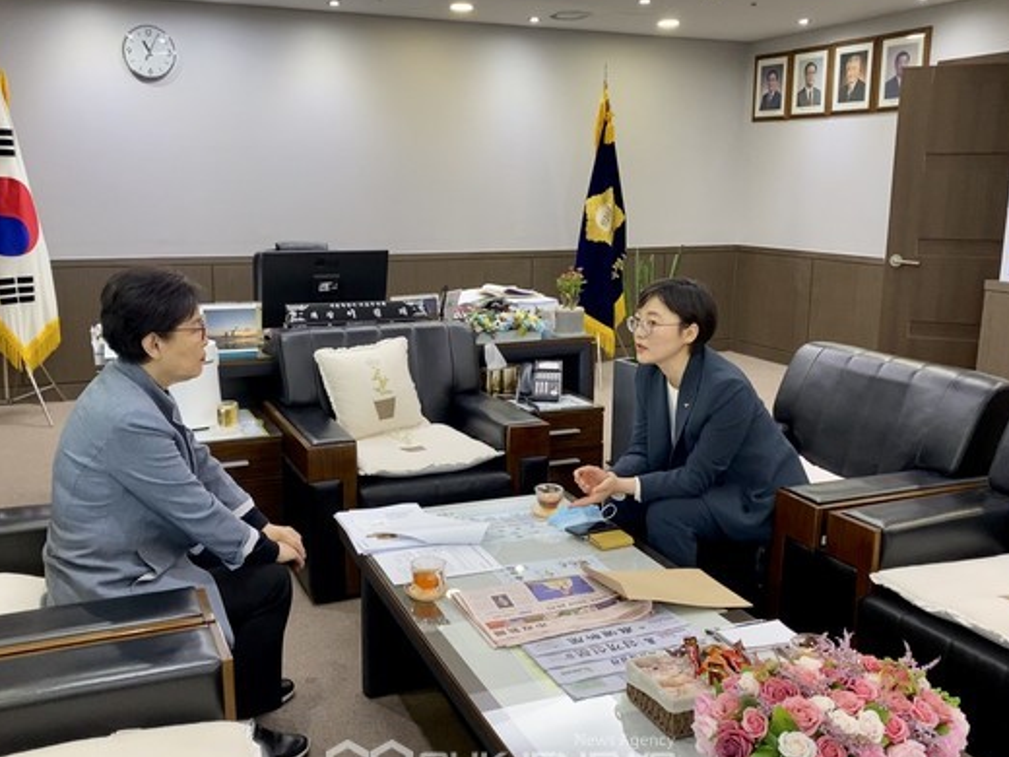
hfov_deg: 59.9
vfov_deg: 46.8
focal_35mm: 30
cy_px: 380
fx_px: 874
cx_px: 472
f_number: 1.8
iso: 125
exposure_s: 1/60
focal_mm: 4.25
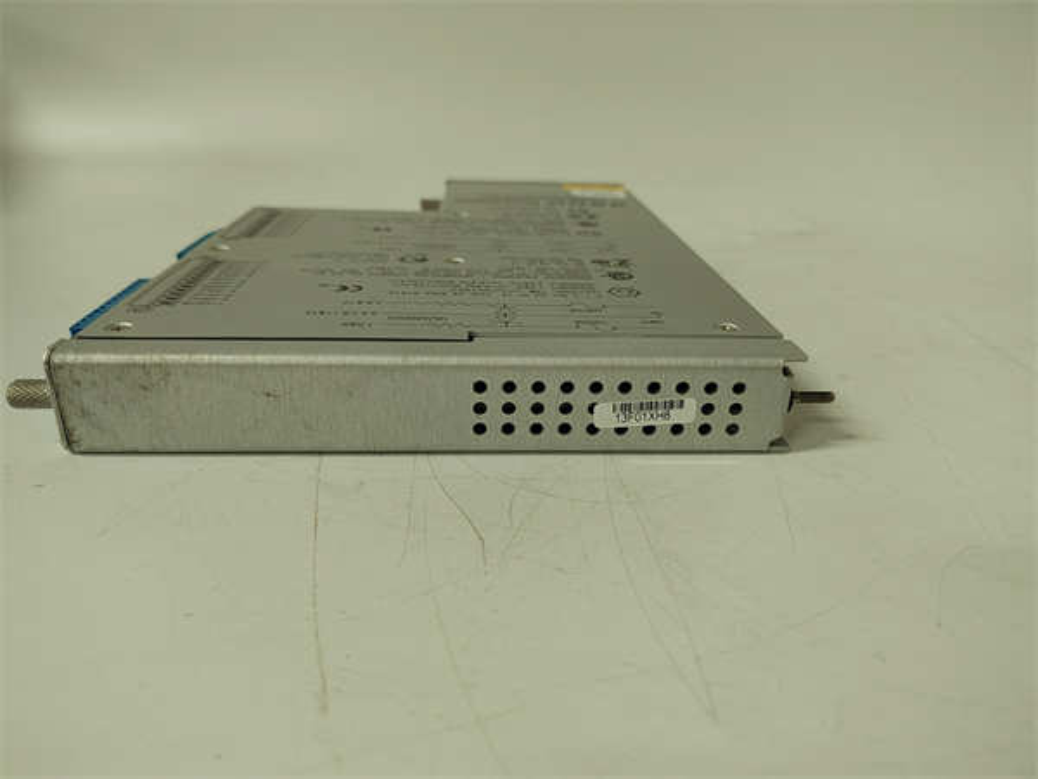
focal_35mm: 23
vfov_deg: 58.9
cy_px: 390
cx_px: 519
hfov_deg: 73.9
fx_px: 690
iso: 1572
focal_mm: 5.52
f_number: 1.9
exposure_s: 1/100
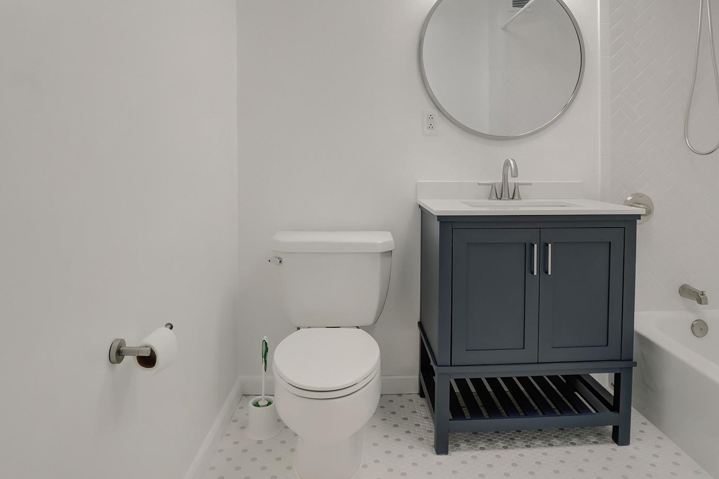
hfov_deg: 78.4
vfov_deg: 56.0
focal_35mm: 22
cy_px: 158
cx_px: 388
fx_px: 439
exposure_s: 1/500
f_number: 9
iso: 800
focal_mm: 10
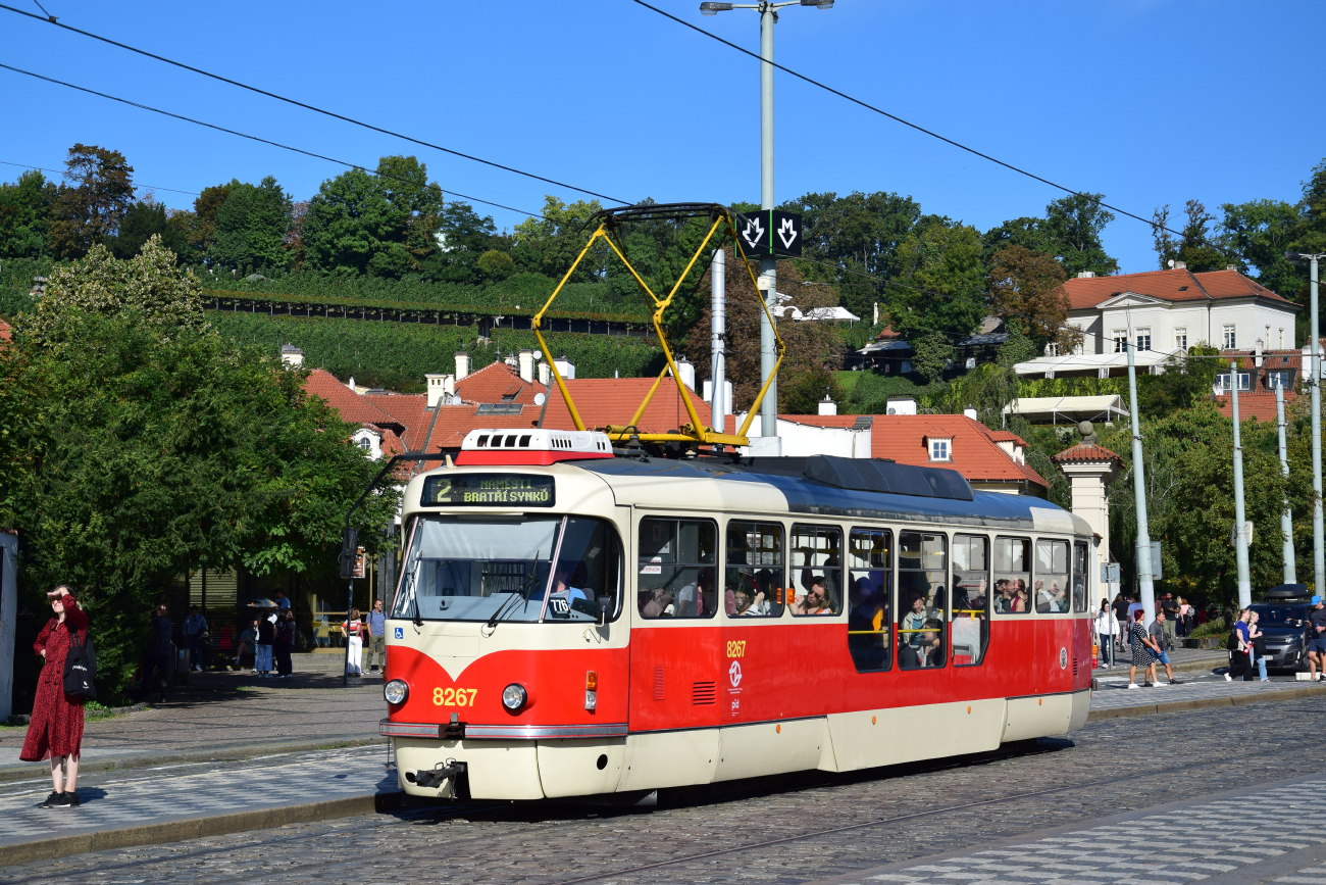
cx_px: 663
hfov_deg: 27.0
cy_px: 442
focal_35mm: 75
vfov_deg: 18.2
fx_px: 2763
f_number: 6.3
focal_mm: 50
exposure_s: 1/1000
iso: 200
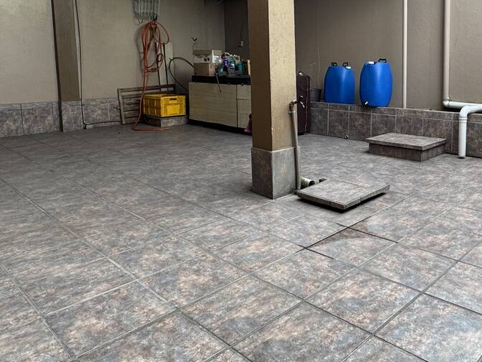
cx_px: 356
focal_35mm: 30
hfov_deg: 57.2
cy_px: 104
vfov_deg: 45.6
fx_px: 418
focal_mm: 2.22
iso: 64
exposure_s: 1/99
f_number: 2.2
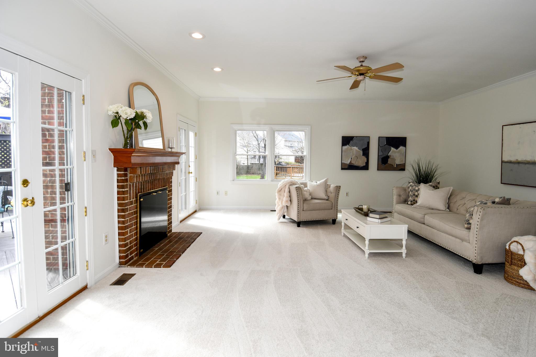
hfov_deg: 90.0
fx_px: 268
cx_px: 268
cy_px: 178
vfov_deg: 67.4
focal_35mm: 18
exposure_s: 1/125
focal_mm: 12
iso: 200
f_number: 5.6
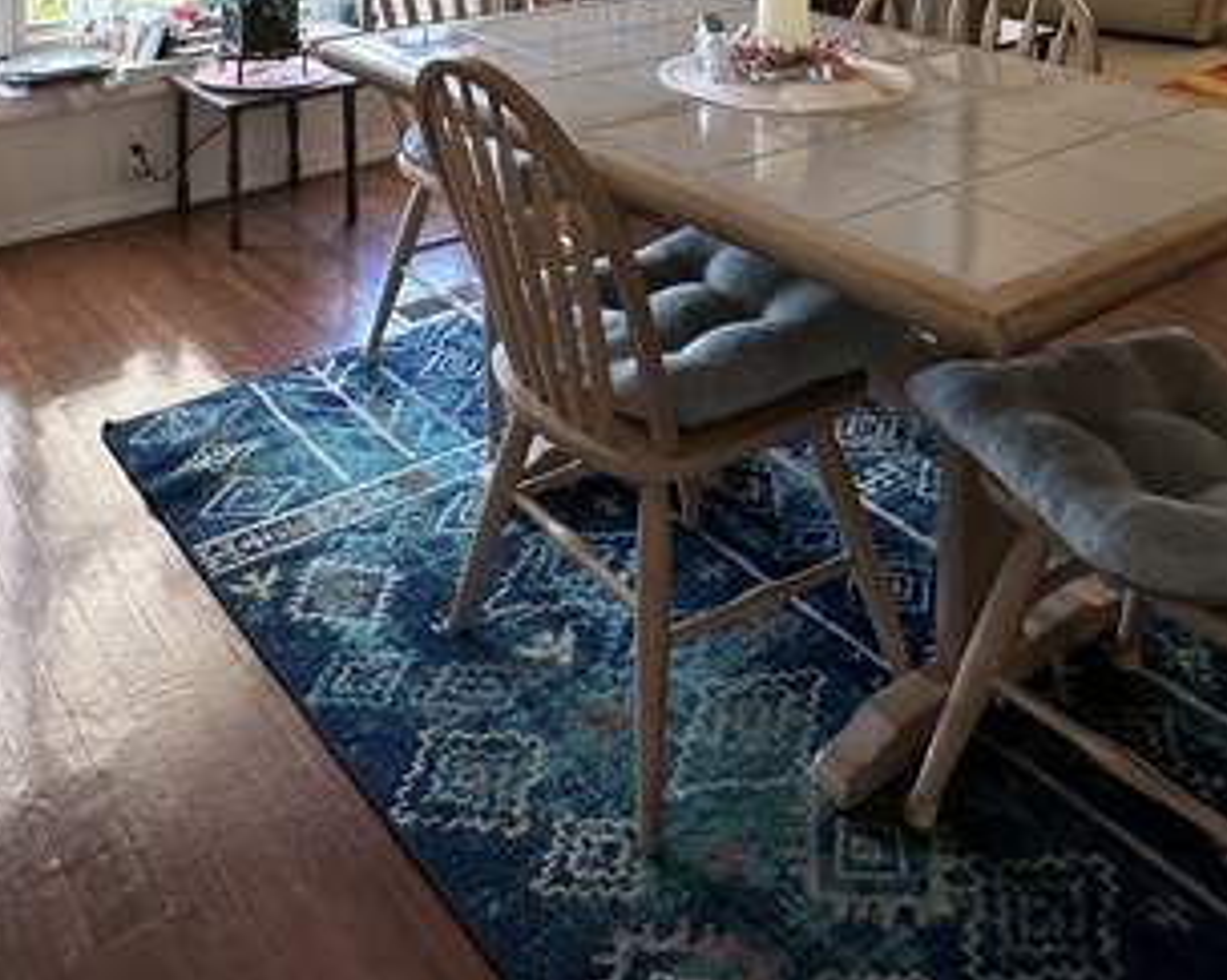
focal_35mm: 36
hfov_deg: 49.9
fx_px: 1307
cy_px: -190
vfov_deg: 33.6
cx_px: 484
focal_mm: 2.22
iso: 100
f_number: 2.2
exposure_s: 1/99
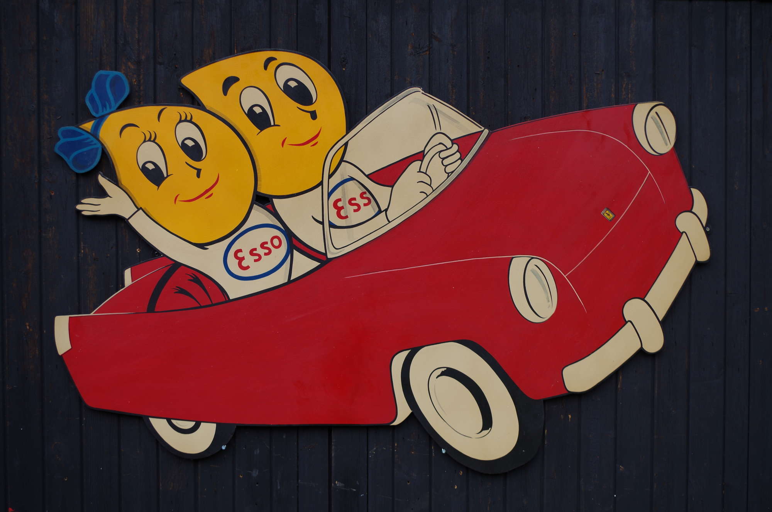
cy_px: 256
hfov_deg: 49.6
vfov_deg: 34.1
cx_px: 386
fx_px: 835
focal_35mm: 39
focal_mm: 26.25
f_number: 4.5
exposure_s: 1/160
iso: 100
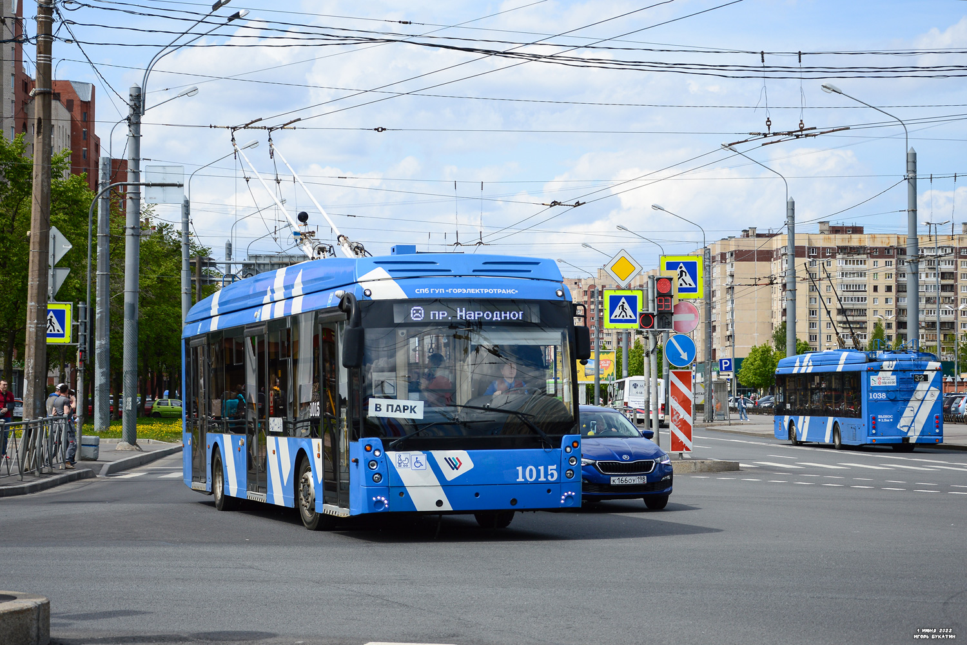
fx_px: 2014
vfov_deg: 18.2
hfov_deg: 27.0
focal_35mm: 75
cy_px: 322
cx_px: 484
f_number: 5.6
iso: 100
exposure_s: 1/500
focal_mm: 50
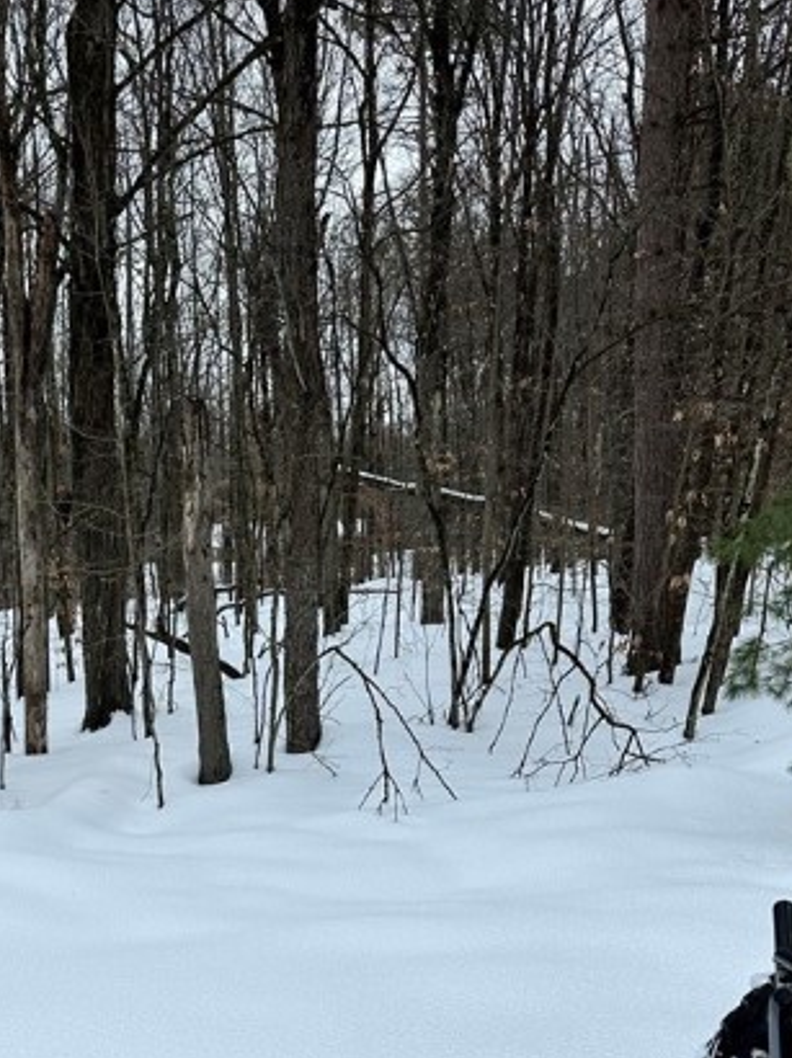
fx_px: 1374
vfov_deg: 40.2
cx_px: 114
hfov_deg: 31.0
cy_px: 867
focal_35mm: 45
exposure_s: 1/1212
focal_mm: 6.86
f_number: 1.78
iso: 80
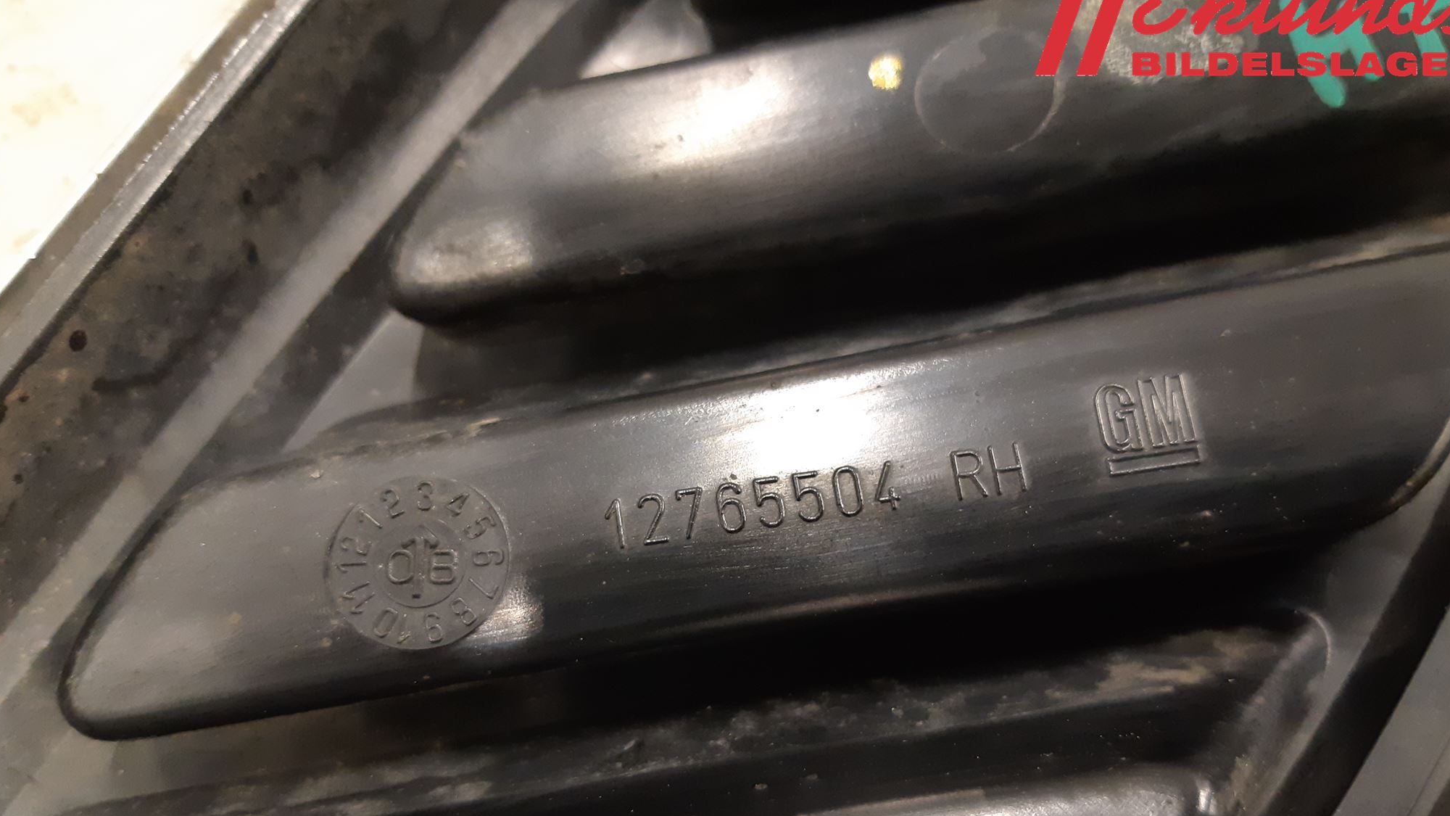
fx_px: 1115
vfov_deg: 39.9
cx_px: 737
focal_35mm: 29
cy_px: 510
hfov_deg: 66.1
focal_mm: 3.93
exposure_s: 1/25
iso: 250
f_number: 1.7
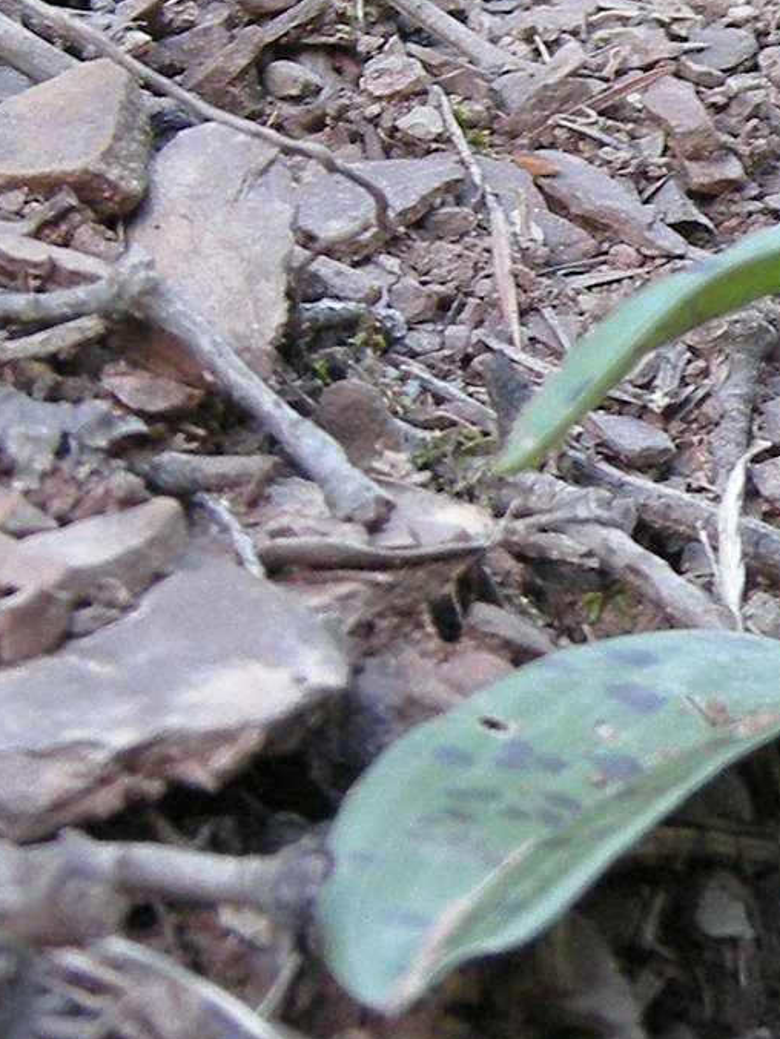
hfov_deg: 11.2
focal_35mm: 124
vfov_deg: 15.6
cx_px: 1350
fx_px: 3724
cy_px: -21
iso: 131
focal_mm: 7.5
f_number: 2.7
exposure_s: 1/60
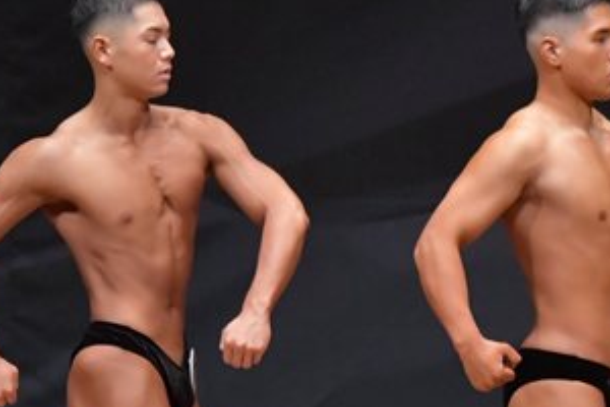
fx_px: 11166
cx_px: 662
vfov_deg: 2.1
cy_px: 409
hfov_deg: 3.1
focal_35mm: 659
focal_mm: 170
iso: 6400
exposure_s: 1/400
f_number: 5.6
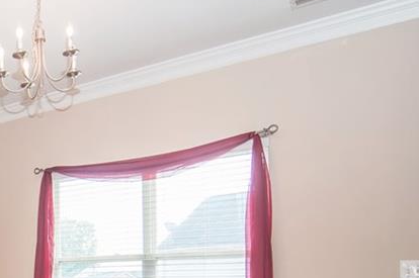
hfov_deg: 39.8
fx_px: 488
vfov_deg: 29.2
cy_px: 295
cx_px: -17
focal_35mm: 42
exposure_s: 1/125
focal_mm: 17
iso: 400
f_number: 5
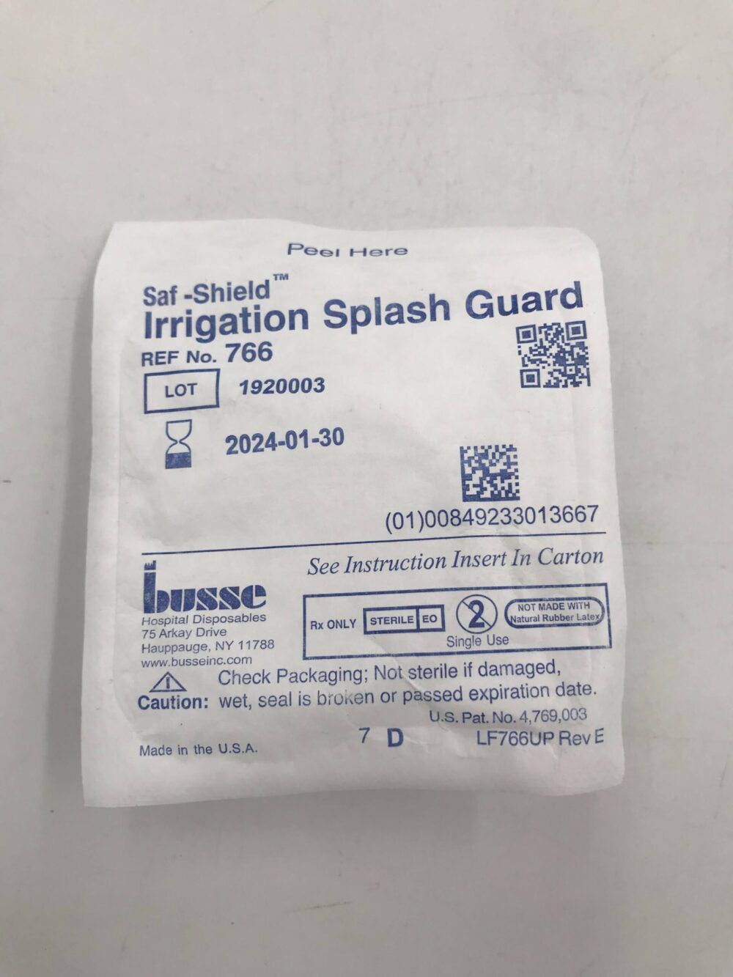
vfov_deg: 63.4
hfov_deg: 49.8
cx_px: 366
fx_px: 790
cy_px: 488
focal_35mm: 28
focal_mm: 3.99
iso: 20
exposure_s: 1/194
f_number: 1.8
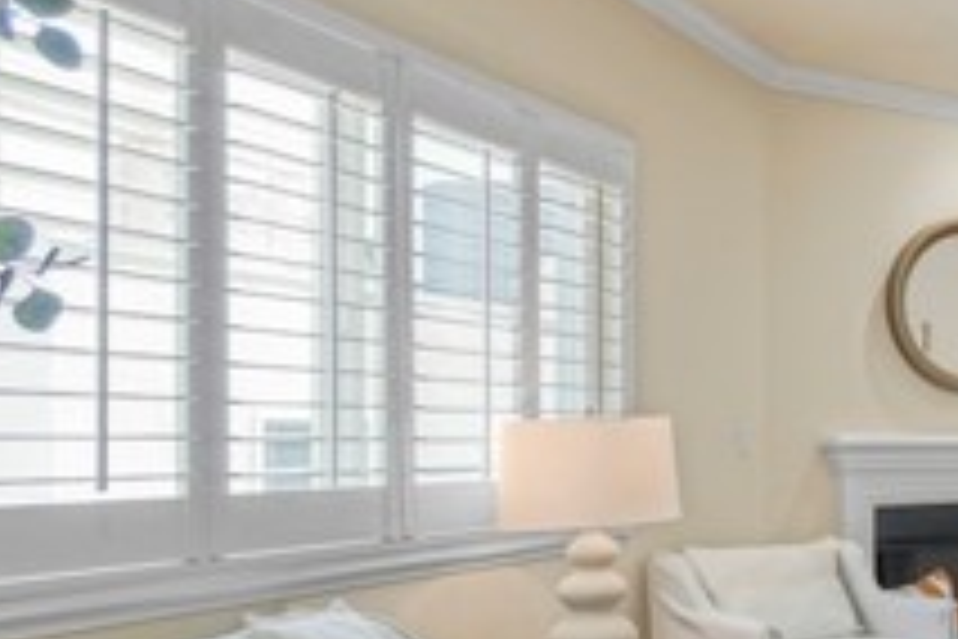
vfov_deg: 29.8
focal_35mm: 45
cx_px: 1331
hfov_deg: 30.7
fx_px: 1197
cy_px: 394
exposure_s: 1/30
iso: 500
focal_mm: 10
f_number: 4
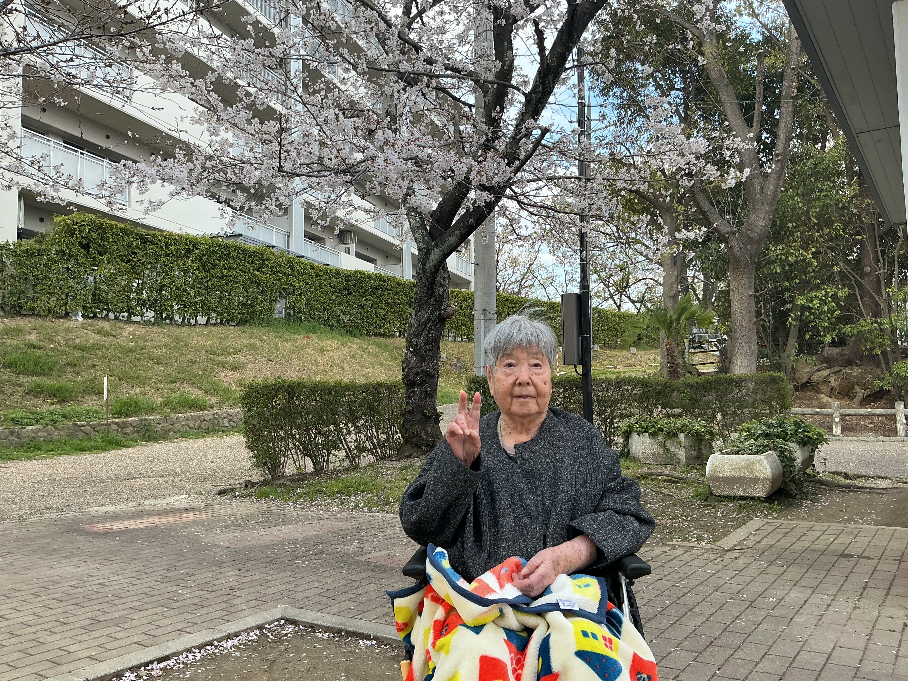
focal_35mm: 29
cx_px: 454
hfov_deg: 61.7
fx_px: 761
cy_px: 340
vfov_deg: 48.2
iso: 25
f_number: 1.8
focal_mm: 3
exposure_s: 1/192
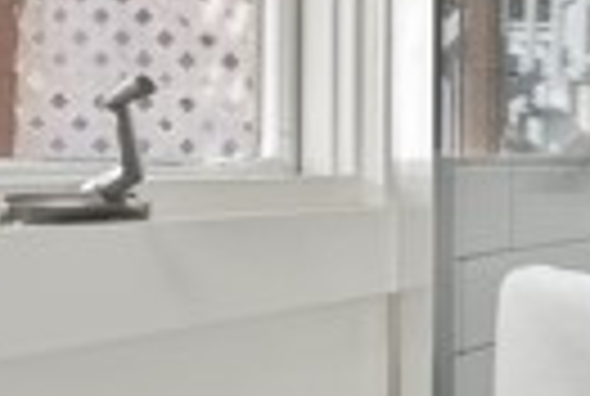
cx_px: 1162
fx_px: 1281
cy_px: 173
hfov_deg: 18.1
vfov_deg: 17.6
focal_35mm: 78
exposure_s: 1/13
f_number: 5.6
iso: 250
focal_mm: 16
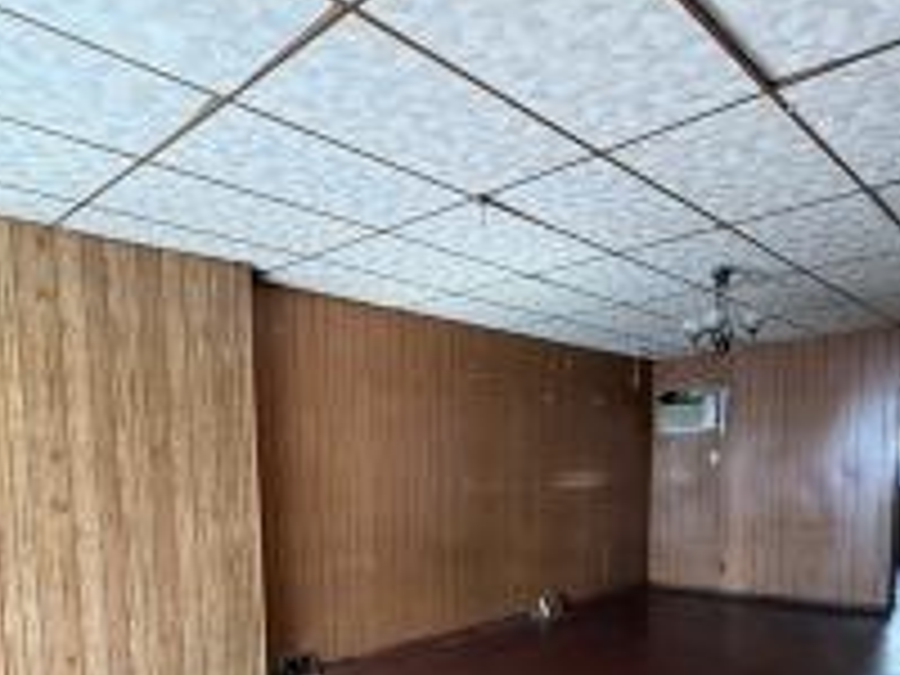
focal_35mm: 28
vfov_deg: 47.1
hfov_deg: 63.4
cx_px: 432
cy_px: 540
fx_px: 728
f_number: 2.2
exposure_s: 1/72
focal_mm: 2.22
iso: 320
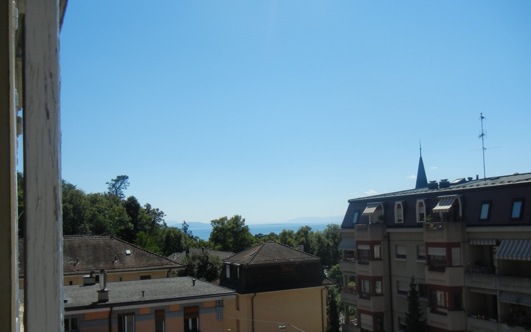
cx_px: 280
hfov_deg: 56.7
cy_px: 206
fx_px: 492
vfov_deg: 37.1
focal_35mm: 34
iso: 160
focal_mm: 5.4
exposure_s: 1/630
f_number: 7
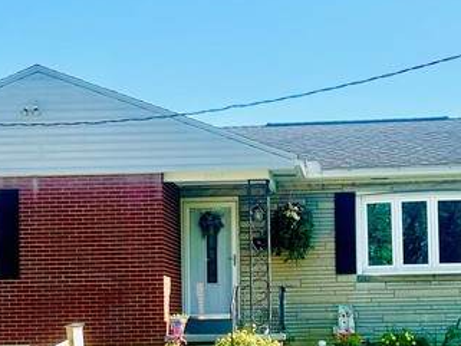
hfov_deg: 23.5
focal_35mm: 83
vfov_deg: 17.7
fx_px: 1106
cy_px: 258
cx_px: 279
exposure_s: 1/3571
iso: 50
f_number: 1.5
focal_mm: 5.7
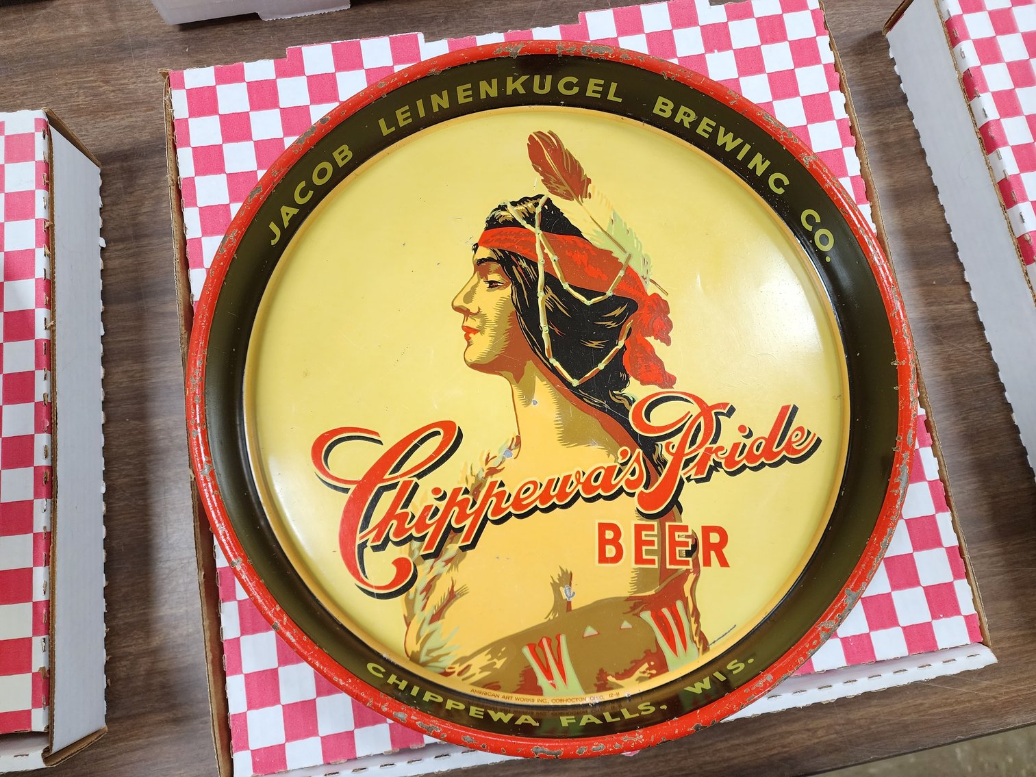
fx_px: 688
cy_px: 388
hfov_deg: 73.9
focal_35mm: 23
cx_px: 518
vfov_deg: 58.9
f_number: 1.8
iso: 400
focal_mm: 6.4
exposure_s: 1/120
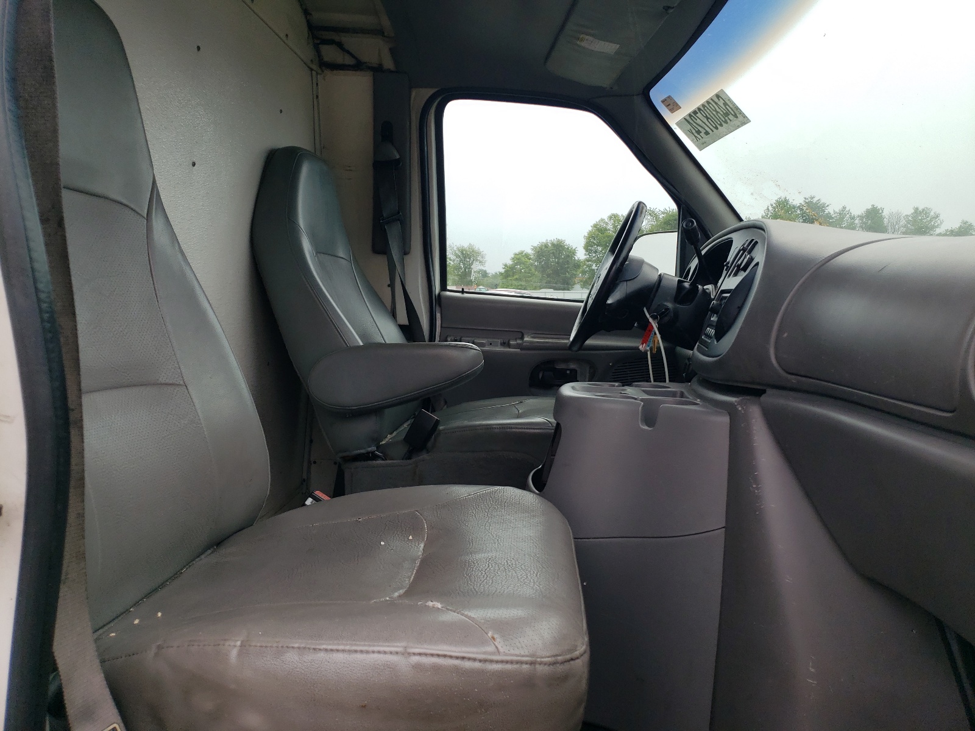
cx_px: 488
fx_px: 732
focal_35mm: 26
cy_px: 366
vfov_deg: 53.1
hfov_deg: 67.3
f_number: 1.5
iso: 50
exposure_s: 1/400
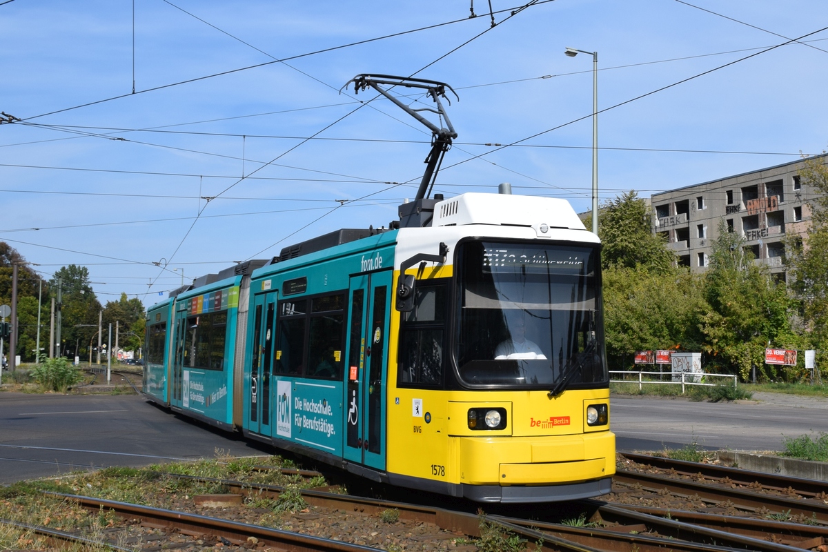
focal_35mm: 30
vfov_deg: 43.6
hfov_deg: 61.9
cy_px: 276
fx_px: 690
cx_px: 414
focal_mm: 20
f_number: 10
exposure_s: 1/400
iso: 200
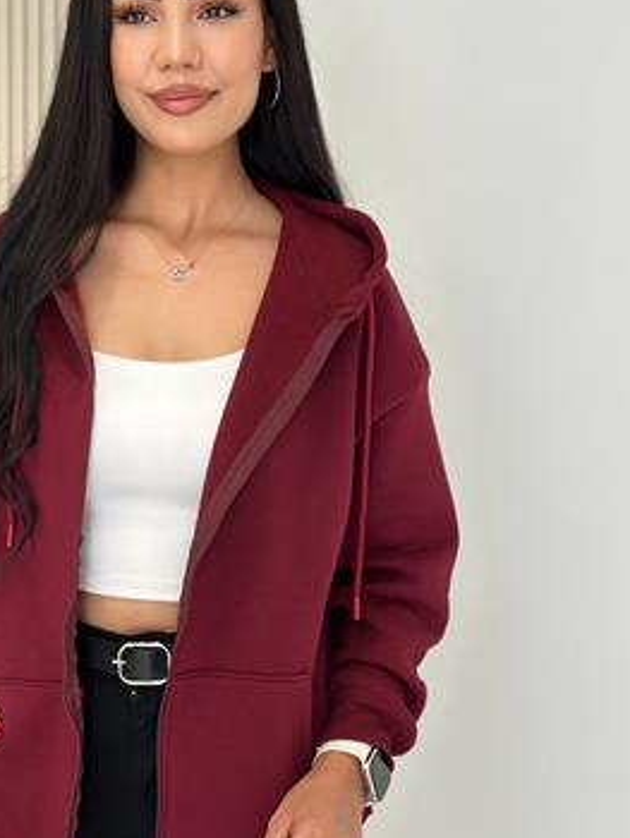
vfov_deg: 26.7
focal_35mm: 73
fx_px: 1769
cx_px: 196
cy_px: 435
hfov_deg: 20.1
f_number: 1.78
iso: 80
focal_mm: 6.86
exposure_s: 1/256
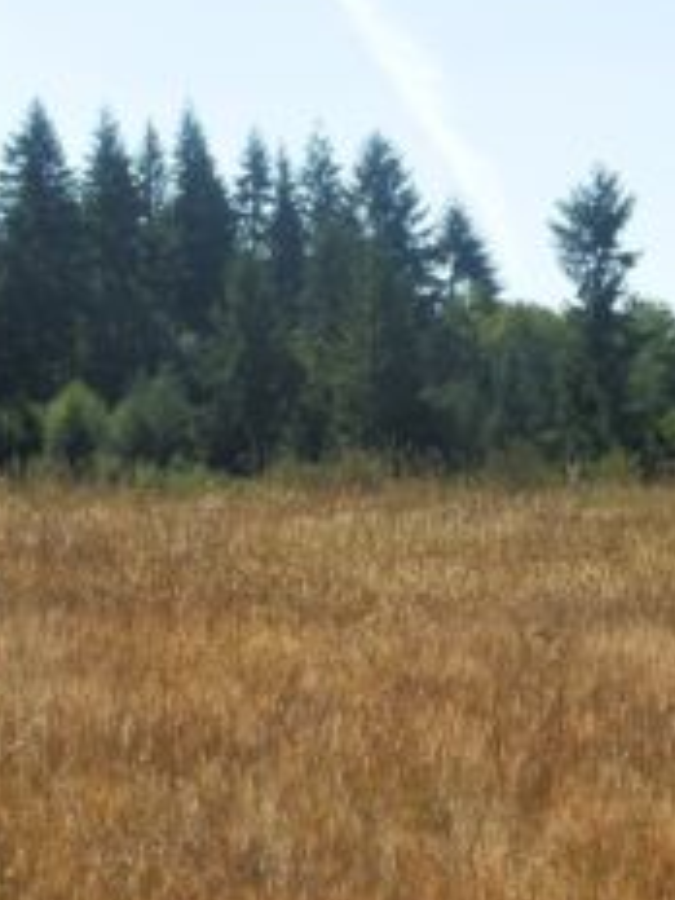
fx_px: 2106
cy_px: 531
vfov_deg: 24.1
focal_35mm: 81
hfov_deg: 18.2
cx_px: 349
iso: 64
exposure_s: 1/80
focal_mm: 8.51
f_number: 10.6
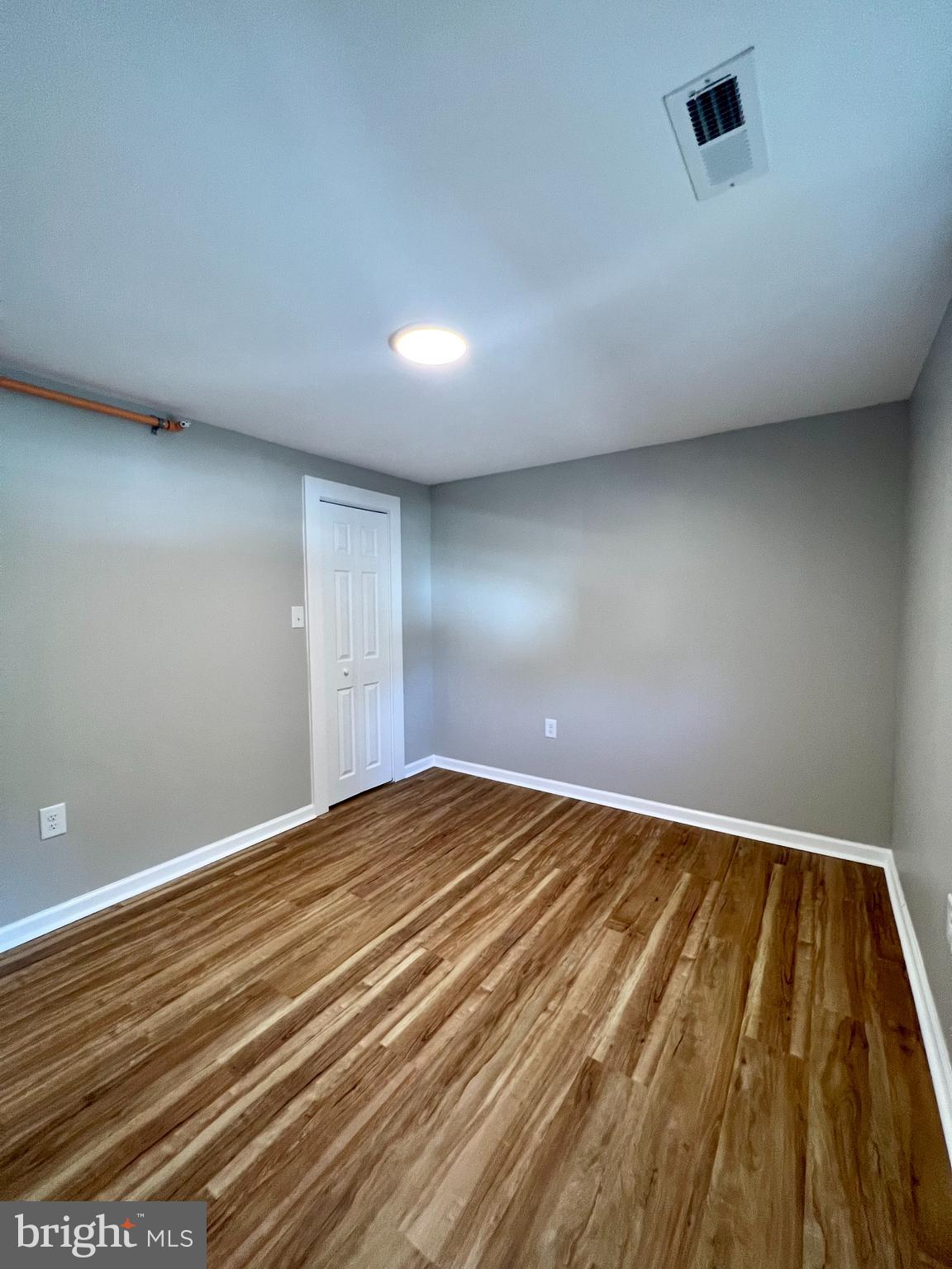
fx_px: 477
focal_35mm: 13
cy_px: 634
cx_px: 476
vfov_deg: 106.2
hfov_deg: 89.9
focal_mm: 1.57
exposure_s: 1/60
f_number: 1.8
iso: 200
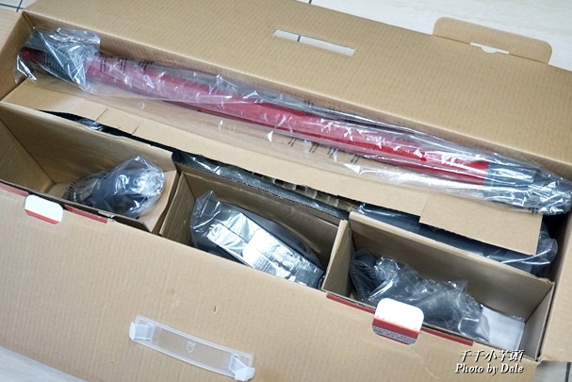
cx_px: 285
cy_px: 193
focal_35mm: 49
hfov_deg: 40.3
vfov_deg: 27.5
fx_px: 779
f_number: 5
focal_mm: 32
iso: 1250
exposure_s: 1/60
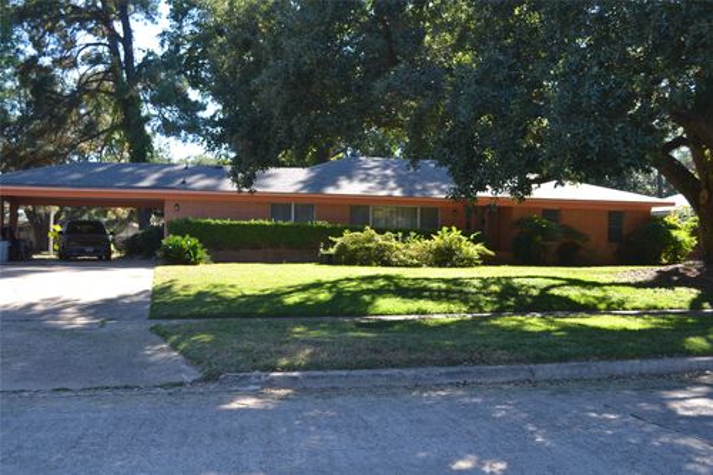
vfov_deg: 36.8
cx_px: 356
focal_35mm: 36
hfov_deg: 53.1
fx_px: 713
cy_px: 238
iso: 160
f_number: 5.6
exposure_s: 1/125
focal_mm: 24
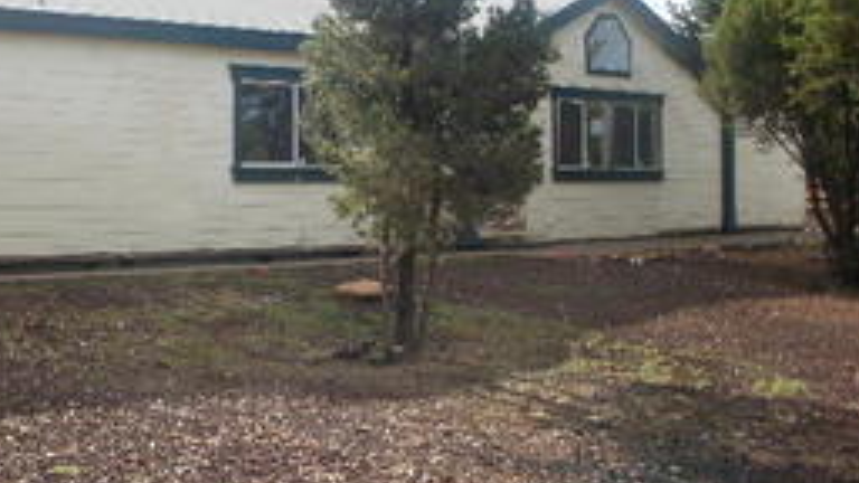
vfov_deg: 22.5
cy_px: 158
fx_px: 1207
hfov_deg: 38.9
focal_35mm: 53
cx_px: 312
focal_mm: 6.3
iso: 100
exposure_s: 1/250
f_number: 5.6
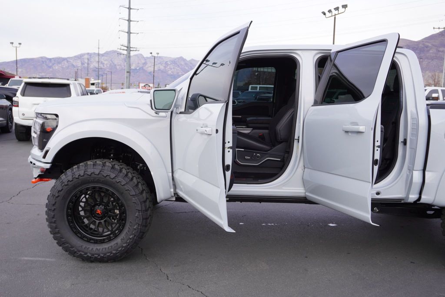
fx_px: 427
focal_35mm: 34
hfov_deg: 55.1
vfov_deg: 38.4
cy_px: 148
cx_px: 222
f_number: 5.6
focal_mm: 23
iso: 100
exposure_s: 1/80
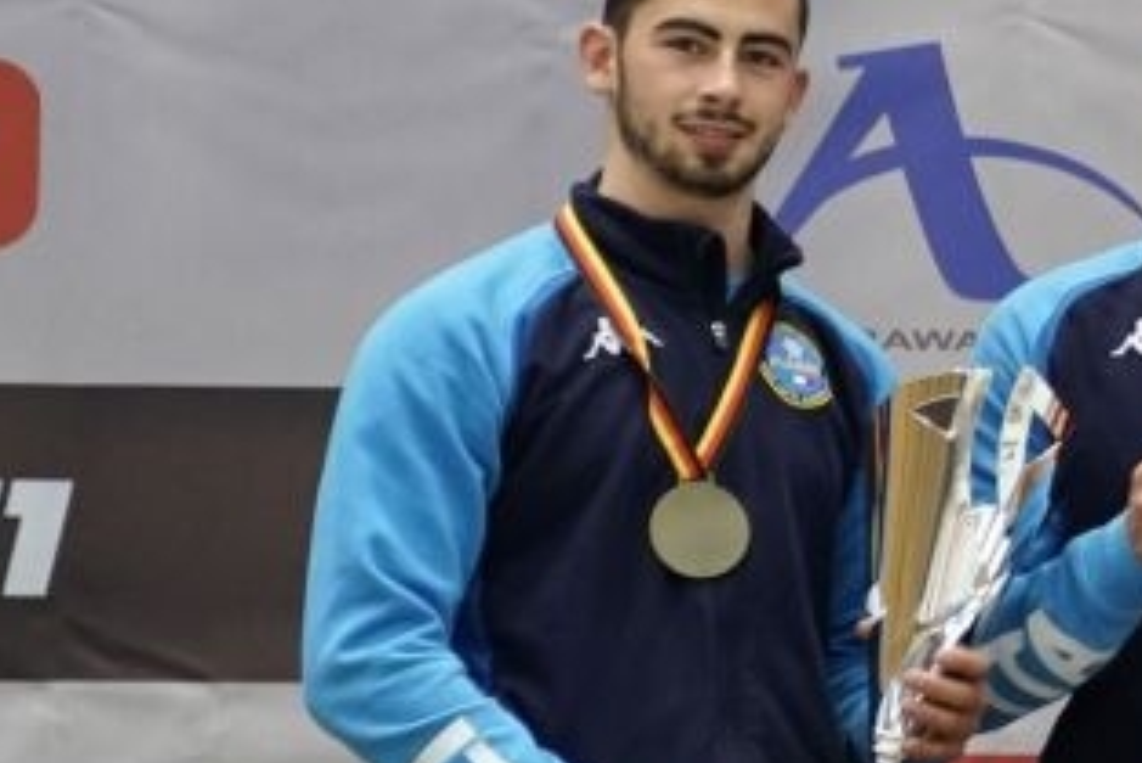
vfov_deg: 4.2
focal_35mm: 328
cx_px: 3134
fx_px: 10409
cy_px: 551
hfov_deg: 5.9
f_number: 2.8
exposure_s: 1/125
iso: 1250
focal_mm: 57
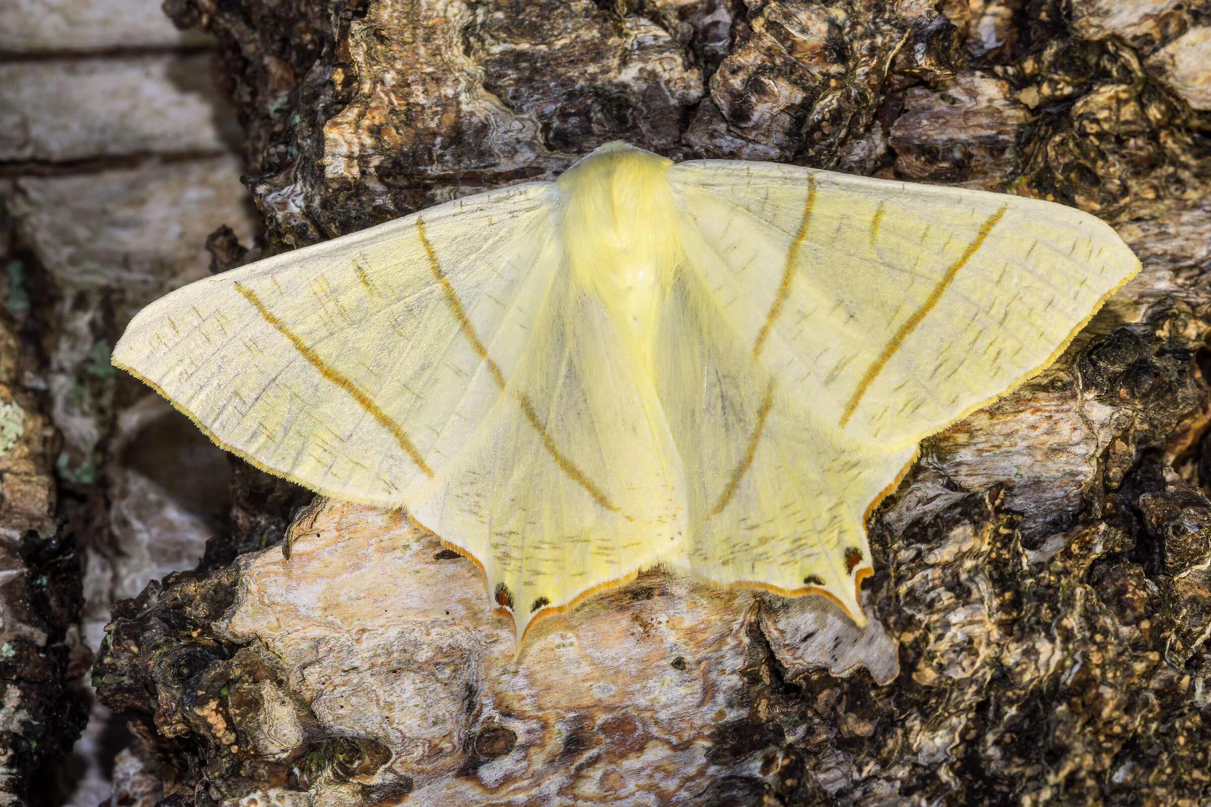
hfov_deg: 9.1
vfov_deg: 6.1
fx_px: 7568
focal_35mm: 225
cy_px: 404
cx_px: 606
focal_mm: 150
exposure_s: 1/160
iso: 200
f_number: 16
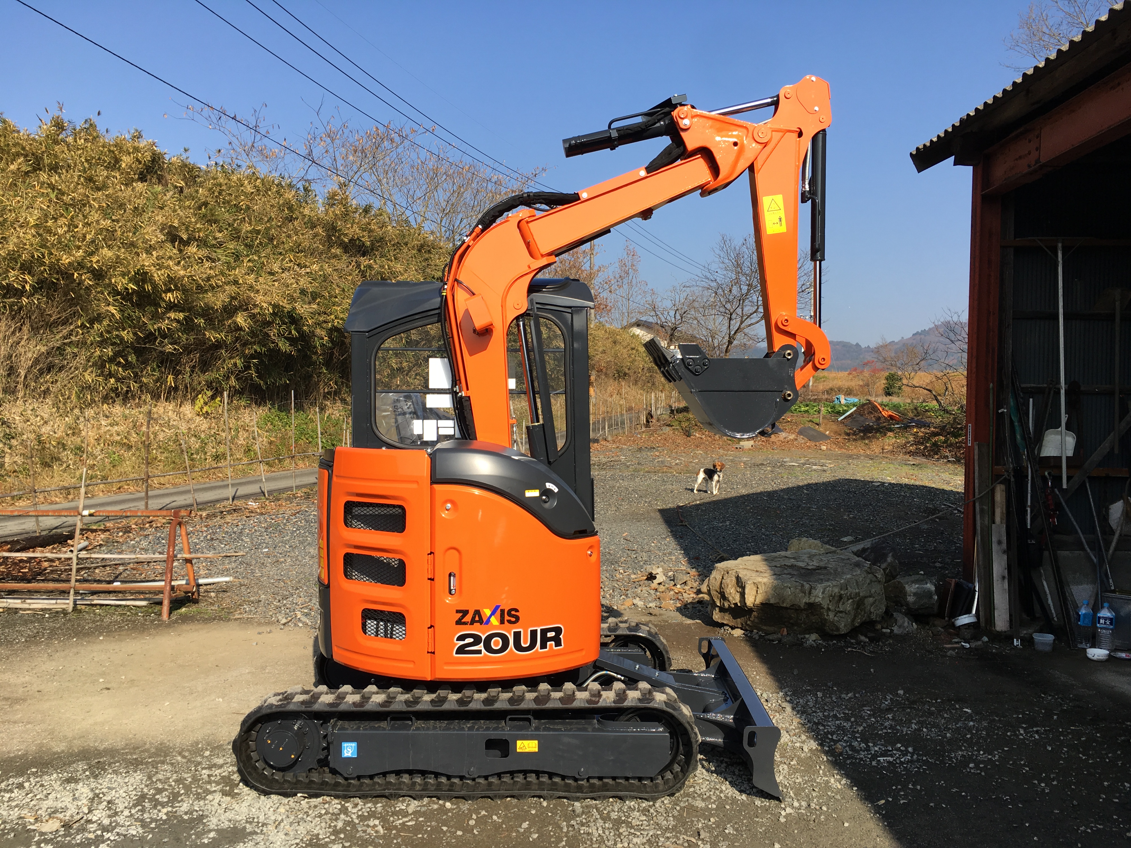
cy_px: 424
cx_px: 566
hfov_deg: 61.7
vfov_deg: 48.2
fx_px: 948
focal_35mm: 29
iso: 25
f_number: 2.2
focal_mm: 4.15
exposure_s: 1/938
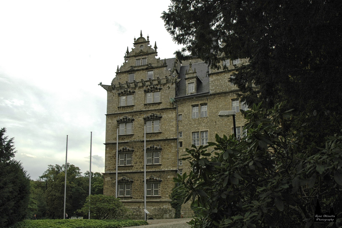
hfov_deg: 57.3
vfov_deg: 39.9
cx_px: 171
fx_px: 313
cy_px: 114
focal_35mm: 33
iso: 200
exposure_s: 1/125
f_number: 5.6
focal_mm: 22
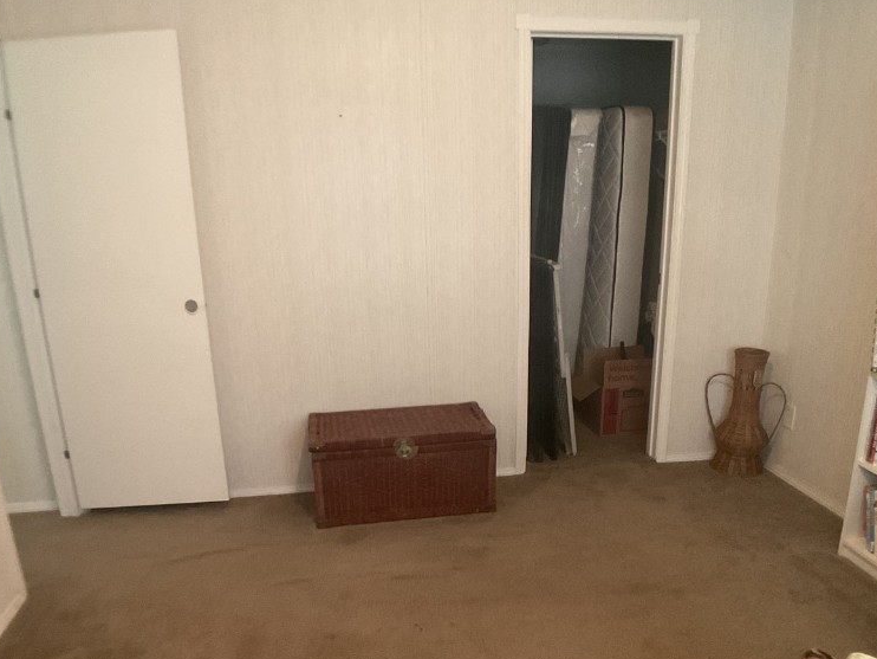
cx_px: 422
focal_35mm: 40
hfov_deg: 46.8
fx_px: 1014
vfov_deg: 35.7
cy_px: 420
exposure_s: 1/30
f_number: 1.8
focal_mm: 3
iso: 400
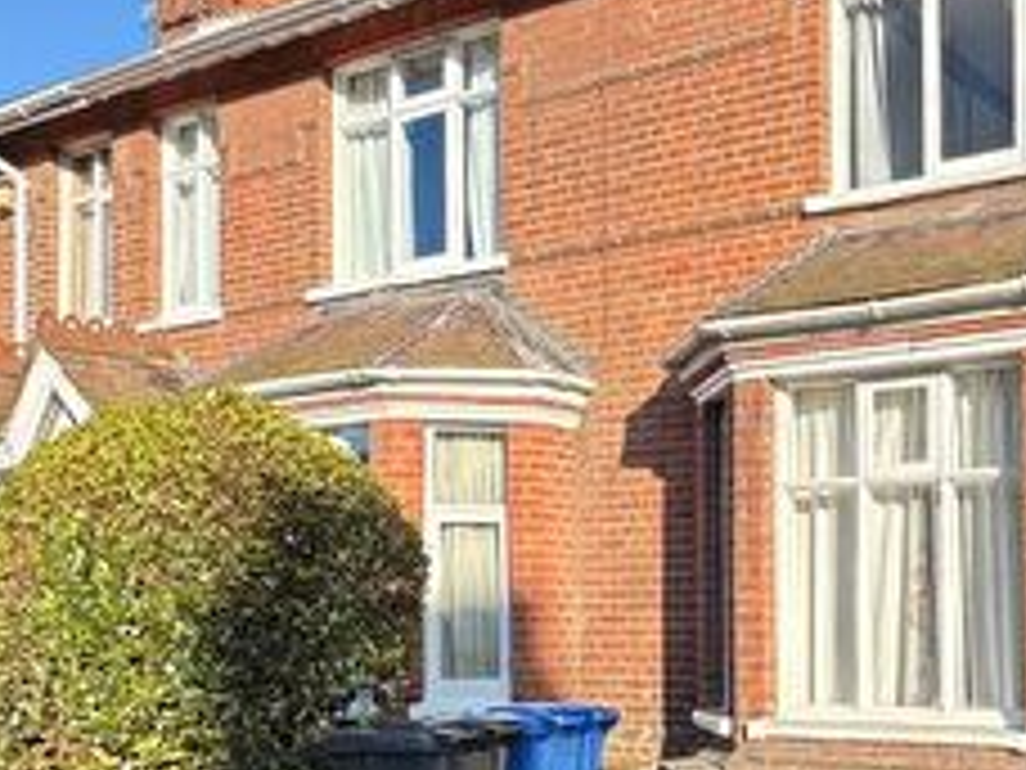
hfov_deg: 39.8
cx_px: 972
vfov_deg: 32.7
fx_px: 1274
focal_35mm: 43
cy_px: 615
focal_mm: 2.22
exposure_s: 1/508
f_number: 2.2
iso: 40
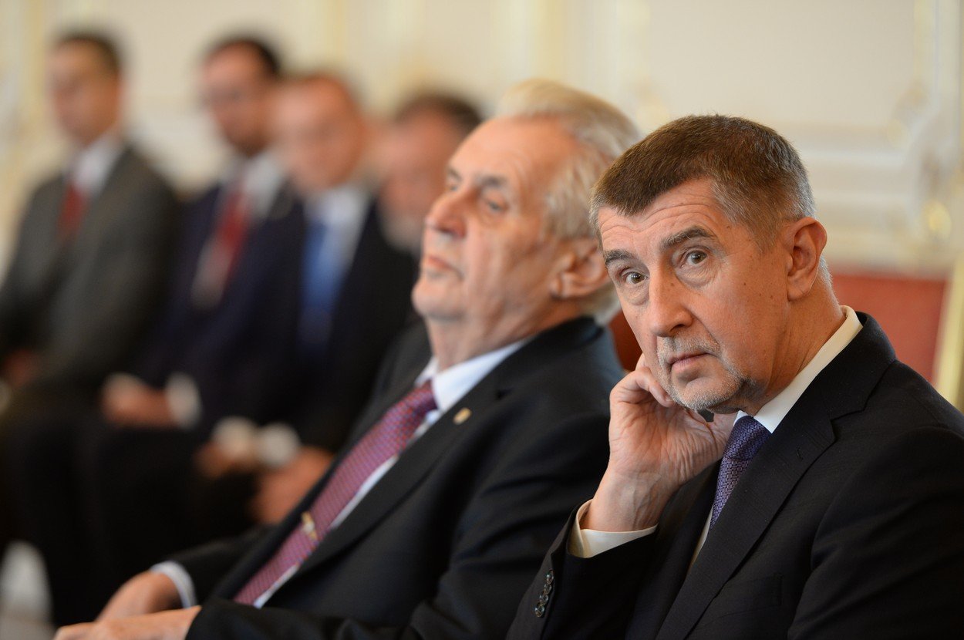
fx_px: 5215
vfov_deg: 7.0
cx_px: 482
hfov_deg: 10.6
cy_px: 320
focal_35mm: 195
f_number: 3.2
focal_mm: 195
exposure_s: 1/200
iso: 1600
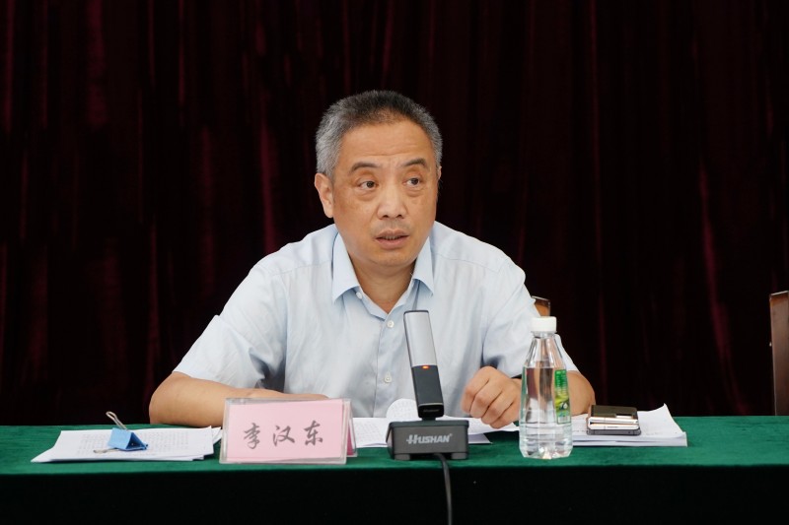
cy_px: 262
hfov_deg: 19.5
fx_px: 2301
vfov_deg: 13.0
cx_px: 394
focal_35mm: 105
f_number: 4
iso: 1600
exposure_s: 1/100
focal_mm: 70
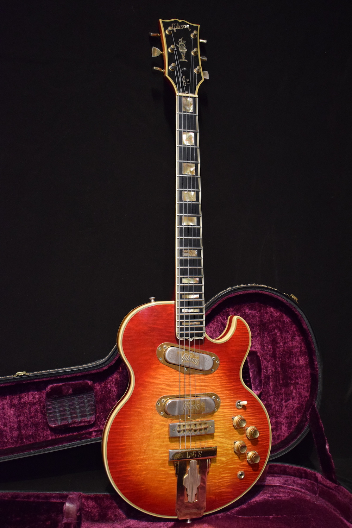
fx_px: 528
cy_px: 264
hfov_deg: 36.9
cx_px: 176
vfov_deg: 53.1
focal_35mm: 36
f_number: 4
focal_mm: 24
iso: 3200
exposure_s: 1/30
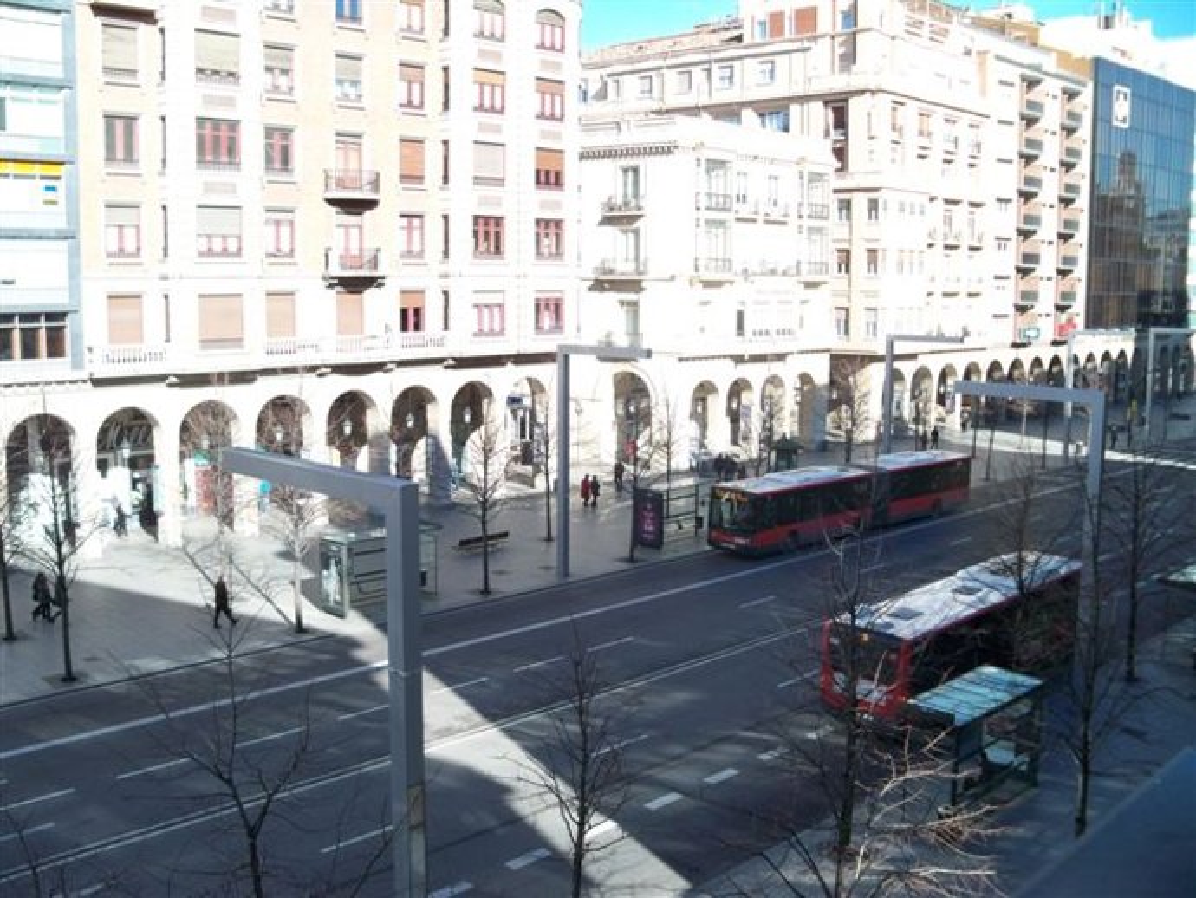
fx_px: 1210
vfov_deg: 40.7
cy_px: 449
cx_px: 598
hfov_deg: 52.6
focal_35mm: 35
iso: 100
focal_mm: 6.2
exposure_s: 1/125
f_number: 6.2
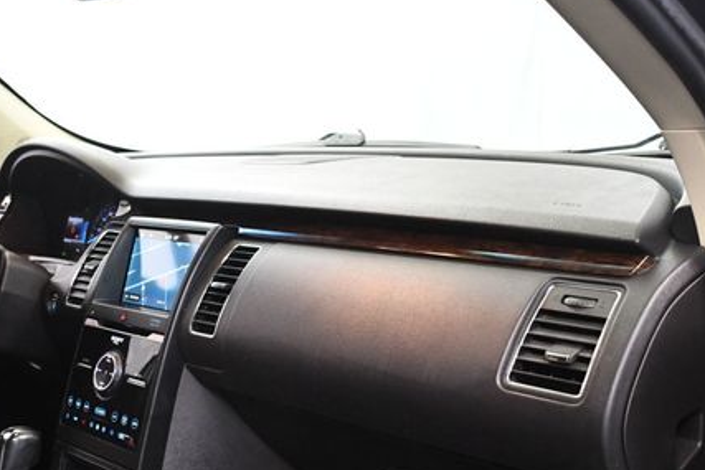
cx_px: 244
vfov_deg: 24.9
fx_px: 1058
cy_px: 331
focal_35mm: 54
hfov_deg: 36.5
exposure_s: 1/100
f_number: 3.5
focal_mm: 18
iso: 3200
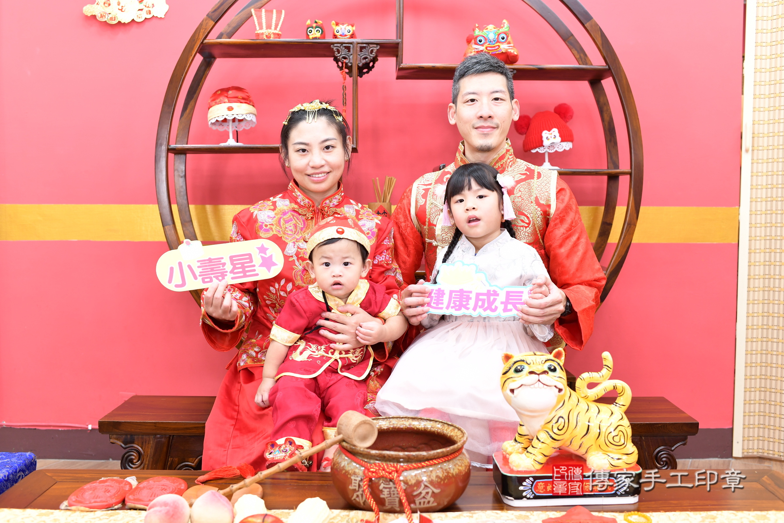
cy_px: 262
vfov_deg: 37.9
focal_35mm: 35
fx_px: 762
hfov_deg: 54.4
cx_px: 392
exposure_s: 1/200
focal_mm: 35
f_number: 4.5
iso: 1000
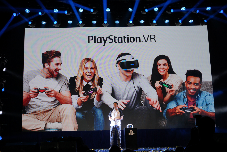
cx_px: 114
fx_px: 309
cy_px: 76
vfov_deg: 27.6
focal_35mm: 49
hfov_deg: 40.3
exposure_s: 1/60
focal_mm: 49
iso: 100
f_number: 5
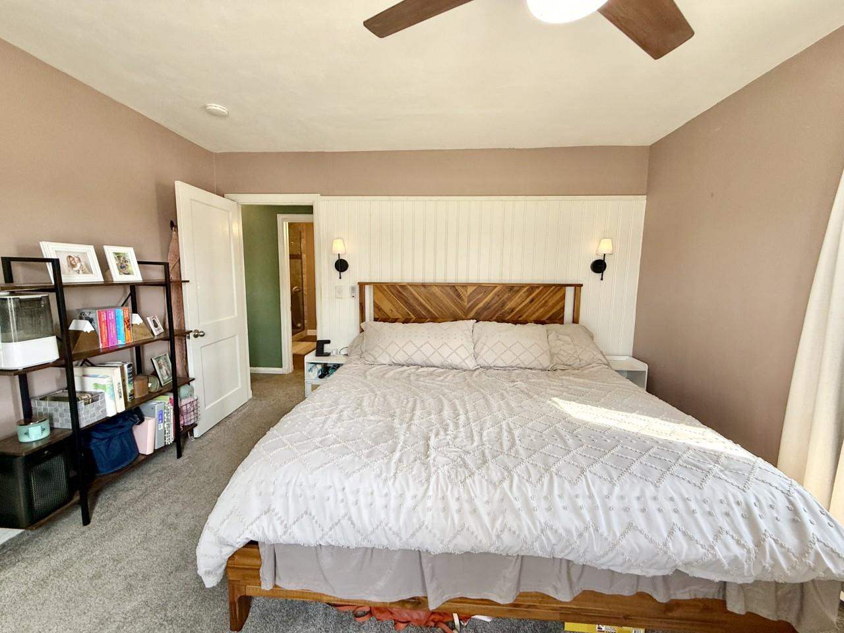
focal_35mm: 14
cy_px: 316
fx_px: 341
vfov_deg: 85.7
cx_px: 422
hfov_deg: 102.1
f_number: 2.2
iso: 160
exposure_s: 1/99
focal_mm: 2.22
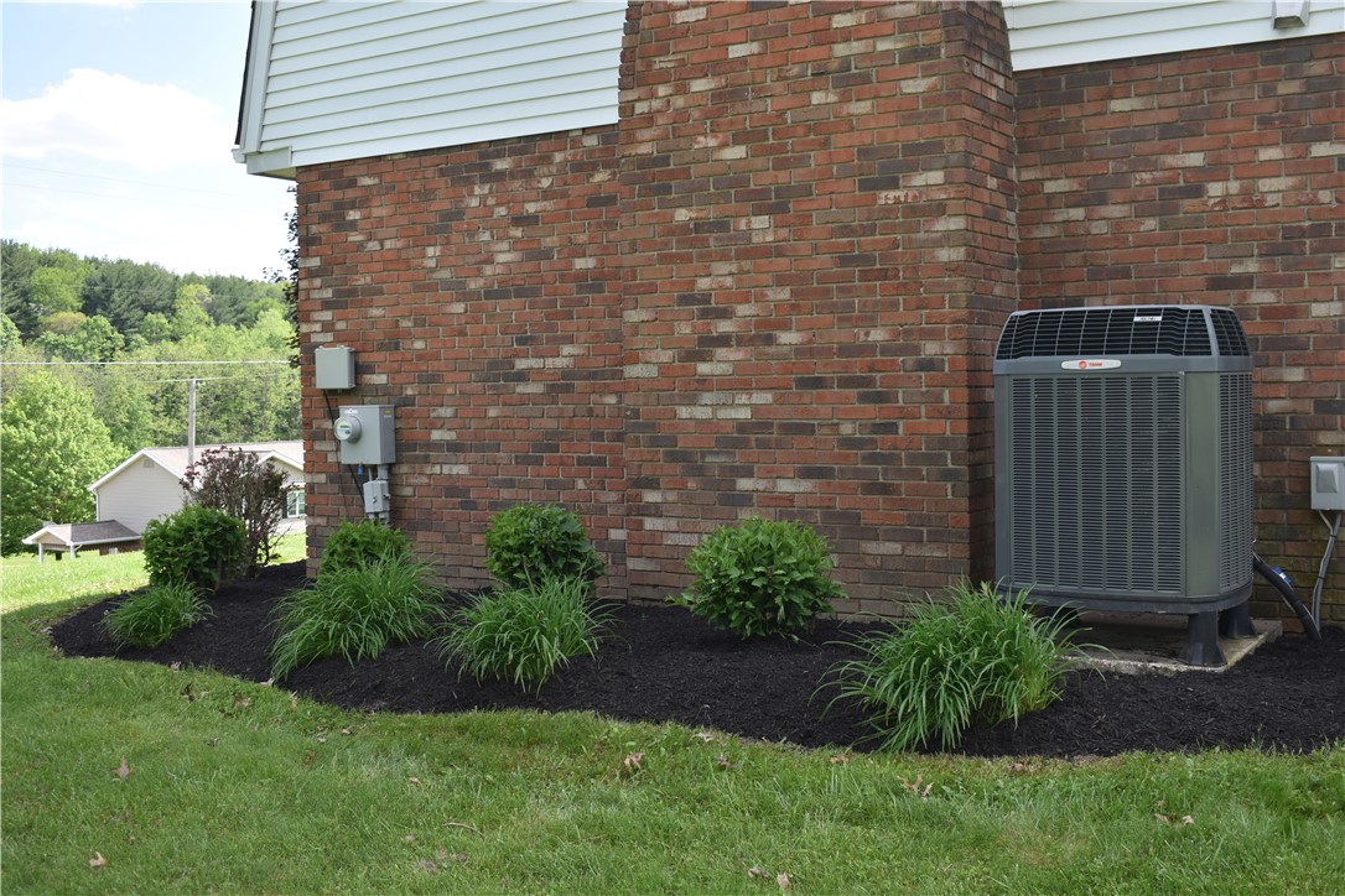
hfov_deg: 49.6
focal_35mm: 39
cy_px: 448
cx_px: 672
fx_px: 1457
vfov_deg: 34.2
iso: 100
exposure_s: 1/200
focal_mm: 26
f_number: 5.6
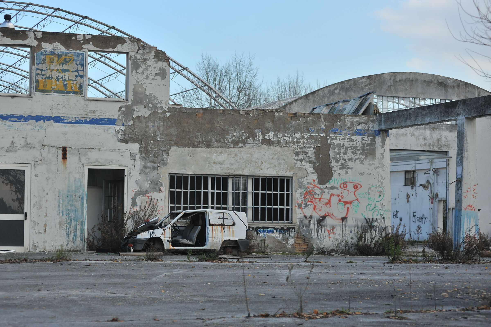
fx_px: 1172
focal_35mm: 86
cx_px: 246
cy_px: 164
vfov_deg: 15.9
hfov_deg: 23.7
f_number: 3.2
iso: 200
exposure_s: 1/1000
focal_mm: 86
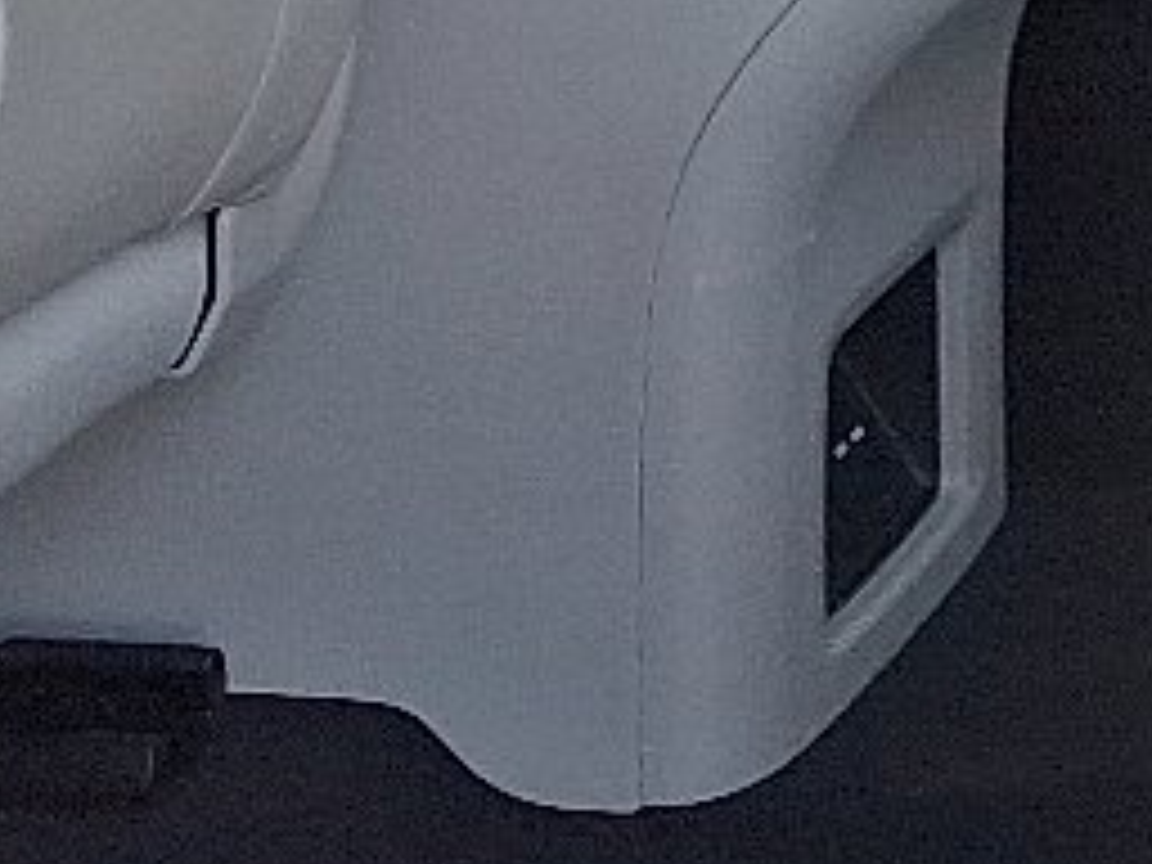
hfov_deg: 11.5
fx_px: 5192
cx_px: 2250
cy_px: -760
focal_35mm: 156
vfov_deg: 9.0
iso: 25
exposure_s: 1/120
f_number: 1.8
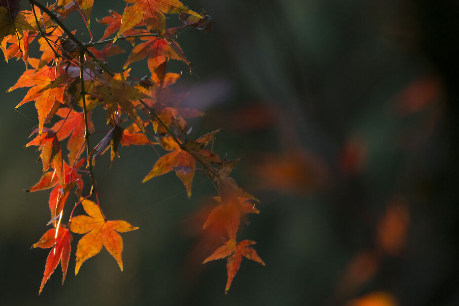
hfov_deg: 2.2
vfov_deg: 1.4
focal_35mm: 953
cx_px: -50
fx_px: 12154
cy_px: 34
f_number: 5.6
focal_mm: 370
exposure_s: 1/80
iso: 800
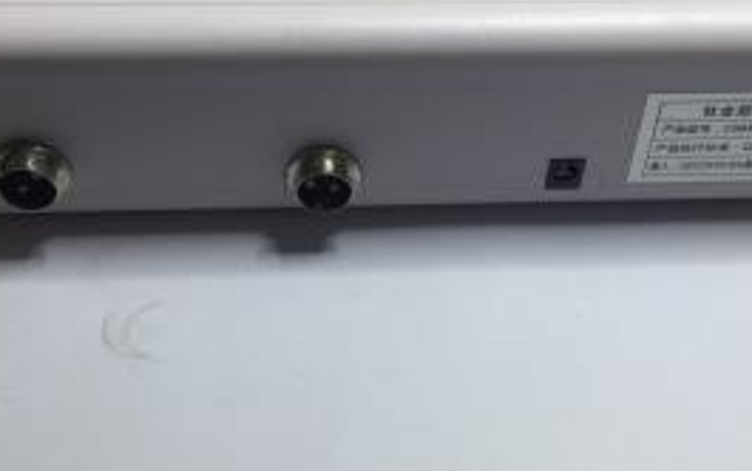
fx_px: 1066
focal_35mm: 52
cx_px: 417
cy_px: 159
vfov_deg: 24.8
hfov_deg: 38.8
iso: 32
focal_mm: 4.15
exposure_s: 1/100
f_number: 2.2
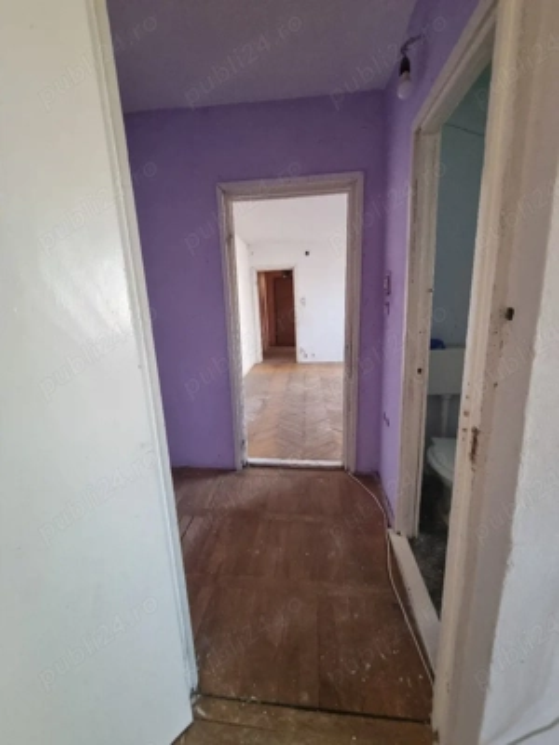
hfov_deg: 89.9
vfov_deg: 106.2
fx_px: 280
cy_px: 372
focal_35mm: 13
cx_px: 280
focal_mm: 2.2
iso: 250
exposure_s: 1/50
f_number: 2.2
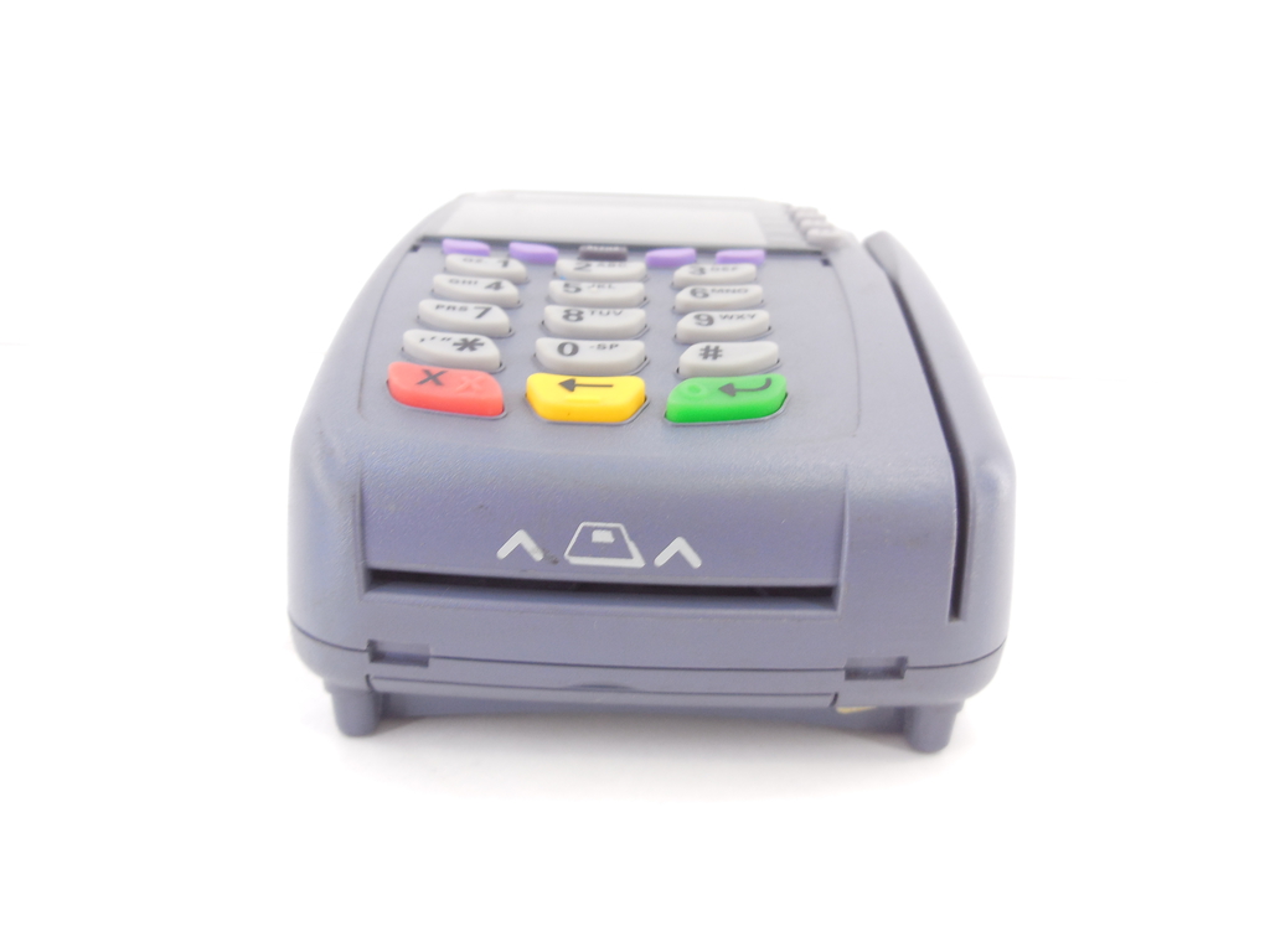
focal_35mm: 25
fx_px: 917
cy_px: 476
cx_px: 635
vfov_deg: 54.9
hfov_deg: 69.4
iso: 125
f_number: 3.1
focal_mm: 4.5
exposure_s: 1/20
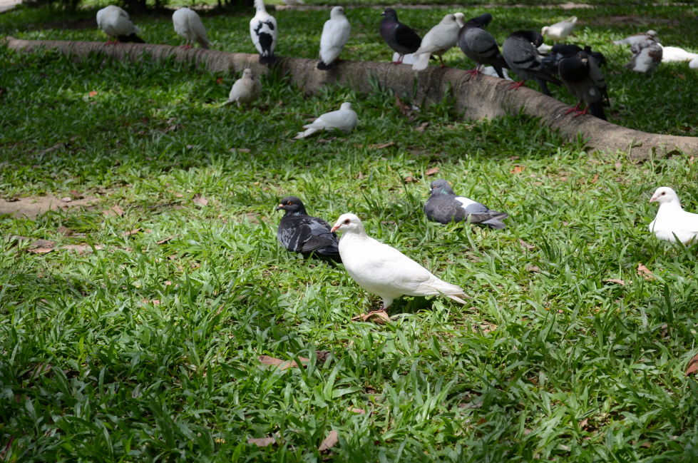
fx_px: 1597
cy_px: 232
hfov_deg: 24.7
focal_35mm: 82
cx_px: 349
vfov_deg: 16.5
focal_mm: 55
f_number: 5.6
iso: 100
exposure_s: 1/200
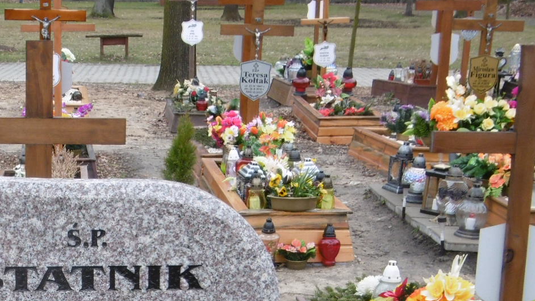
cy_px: 334
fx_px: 1277
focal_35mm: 90
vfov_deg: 13.2
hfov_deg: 23.2
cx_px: 73
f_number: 3.7
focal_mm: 6.8
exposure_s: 1/80
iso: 100
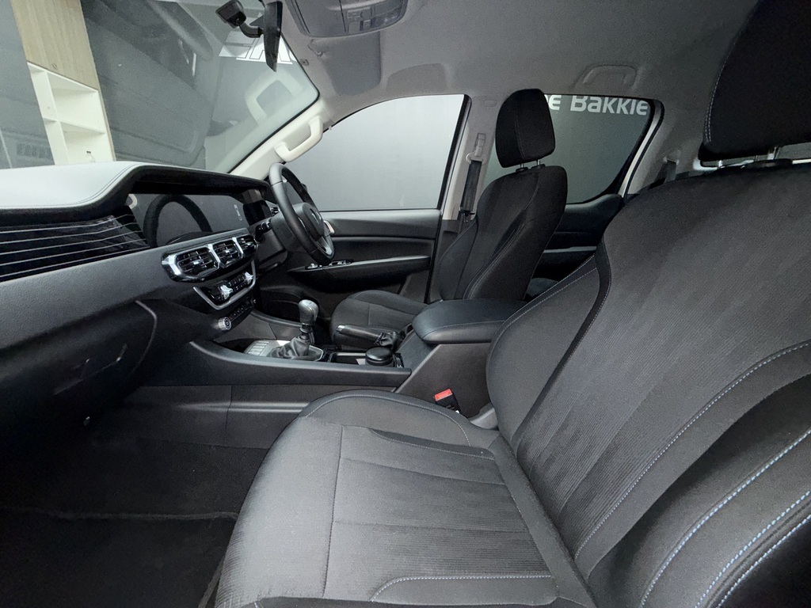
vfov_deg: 85.7
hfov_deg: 102.1
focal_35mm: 14
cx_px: 406
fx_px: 328
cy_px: 304
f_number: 2.2
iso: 200
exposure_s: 1/50
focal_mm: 2.22
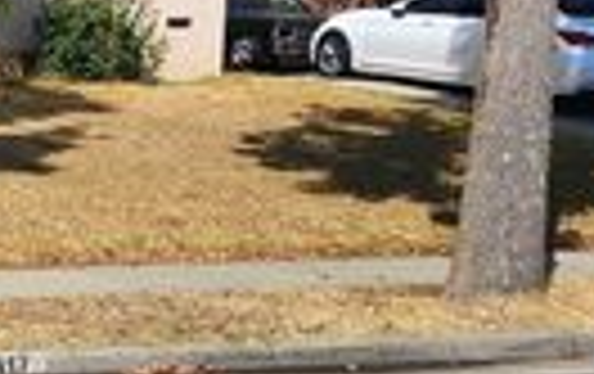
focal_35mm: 92
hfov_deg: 17.6
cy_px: 201
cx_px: -518
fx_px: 1492
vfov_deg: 14.3
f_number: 1.8
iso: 20
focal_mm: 5.4
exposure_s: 1/1437
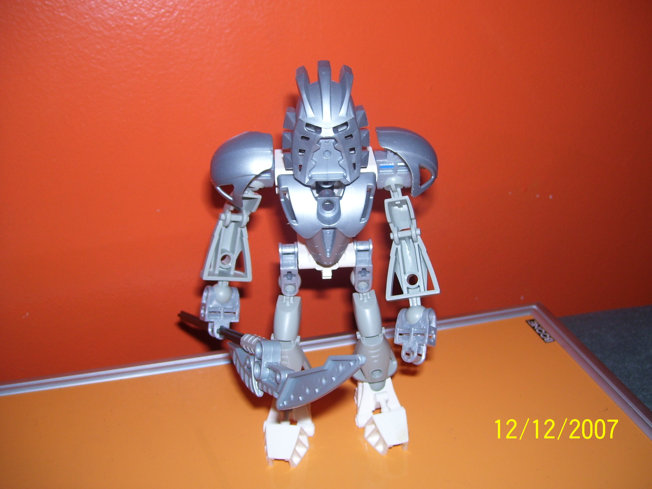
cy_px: 244
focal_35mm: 37
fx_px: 697
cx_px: 326
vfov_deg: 38.7
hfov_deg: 50.1
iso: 80
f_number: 2.7
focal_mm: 6
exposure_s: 1/60
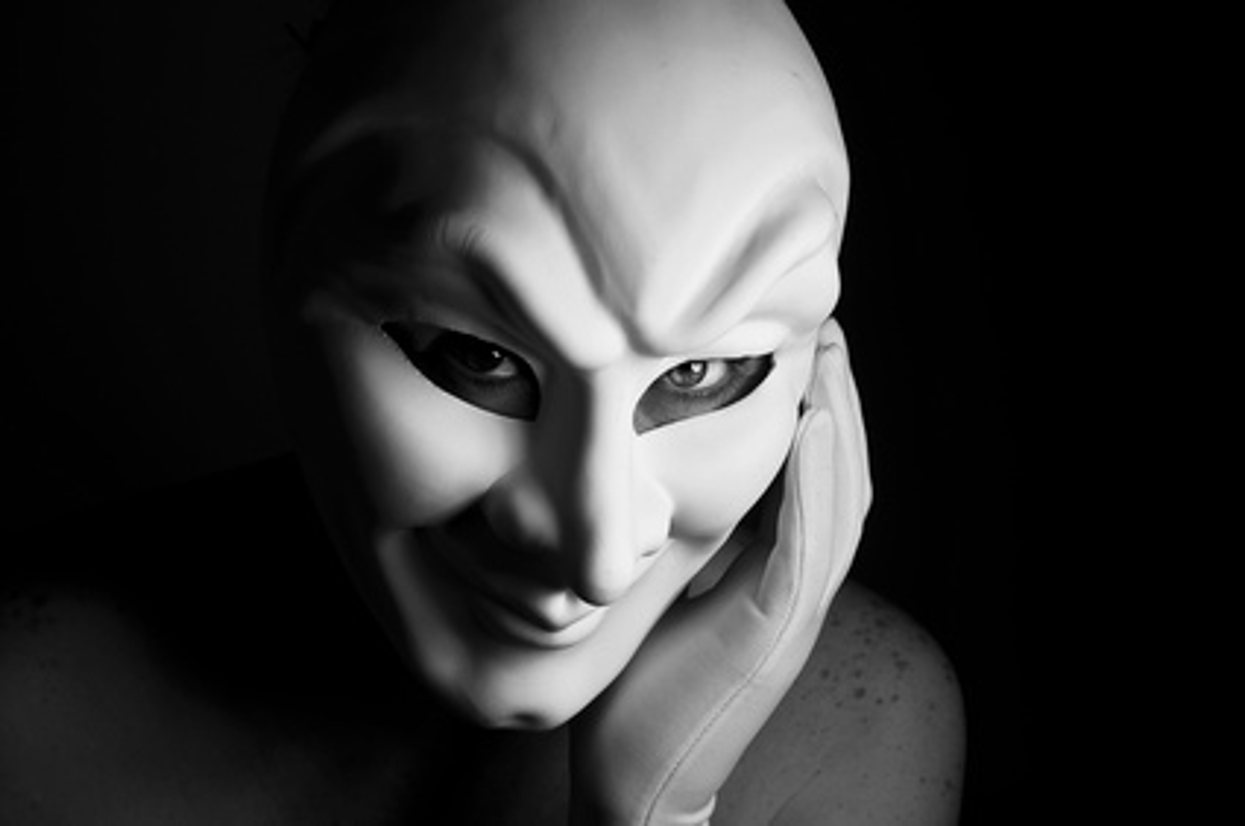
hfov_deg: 37.9
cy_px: 413
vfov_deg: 25.7
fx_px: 1813
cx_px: 622
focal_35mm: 52
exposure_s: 1/80
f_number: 8
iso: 200
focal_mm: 35
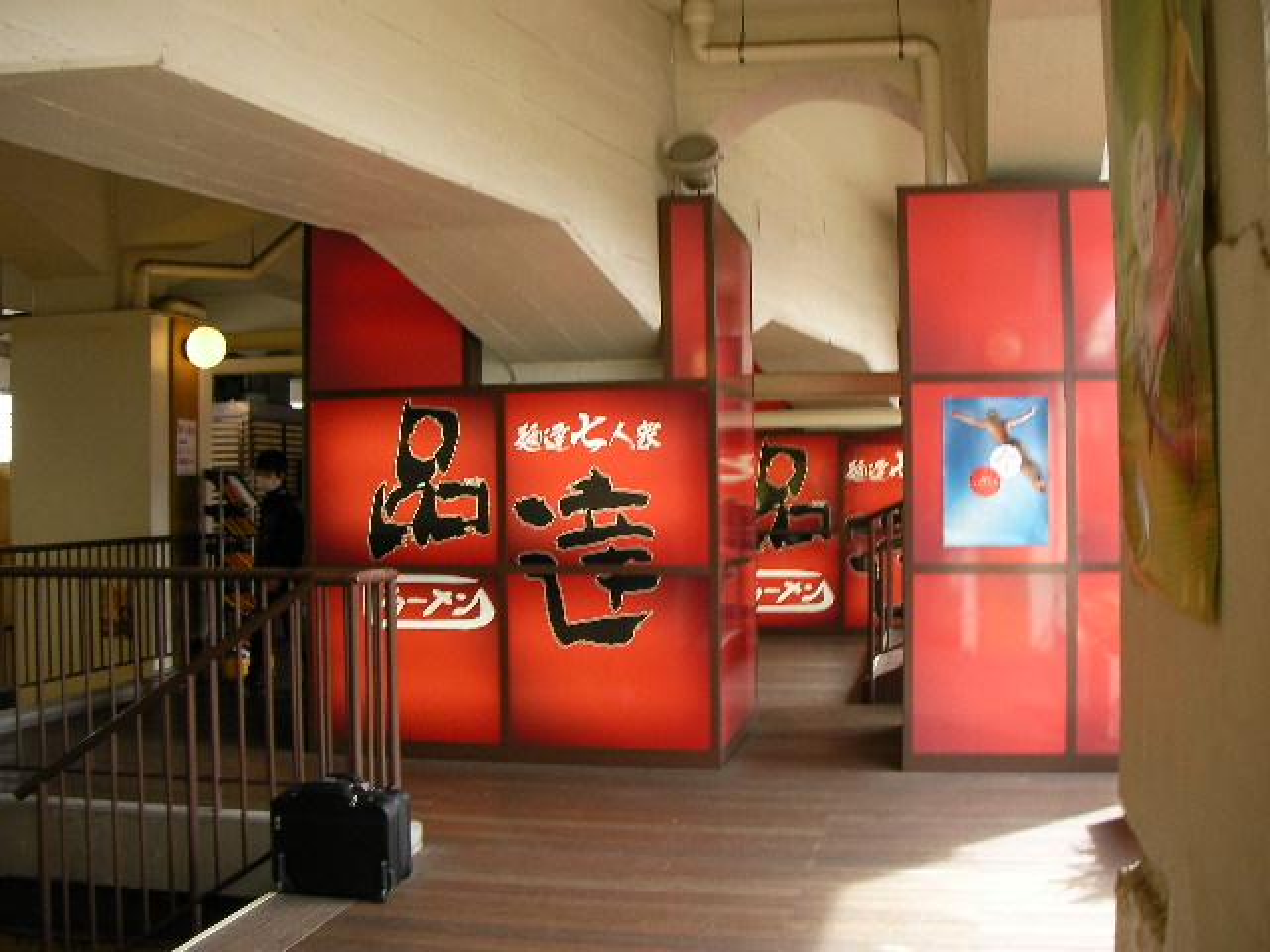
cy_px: 476
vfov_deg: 37.7
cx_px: 635
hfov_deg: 49.0
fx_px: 1394
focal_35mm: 38
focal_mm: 6.3
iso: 51
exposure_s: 1/30.1
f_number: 3.5
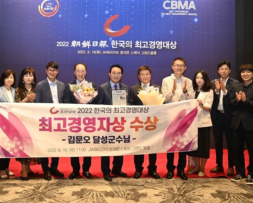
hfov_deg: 50.2
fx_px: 270
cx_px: 117
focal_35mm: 36
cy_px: 101
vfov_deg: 41.2
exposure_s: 1/200
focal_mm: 31
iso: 2000
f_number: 2.8
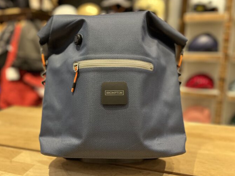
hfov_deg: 59.9
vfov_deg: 46.8
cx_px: 106
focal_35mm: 30
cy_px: 86
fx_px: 204
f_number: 1.6
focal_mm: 5.1
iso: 500
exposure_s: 1/50
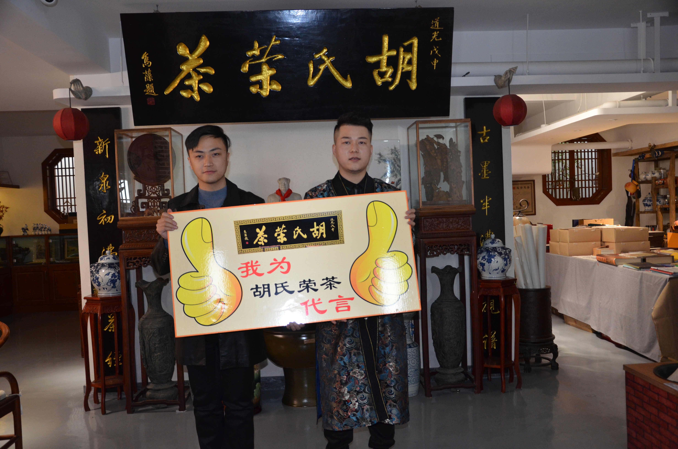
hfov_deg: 57.3
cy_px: 224
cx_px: 339
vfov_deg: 39.8
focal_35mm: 33
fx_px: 620
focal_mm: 22
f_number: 3.8
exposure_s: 1/60
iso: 800
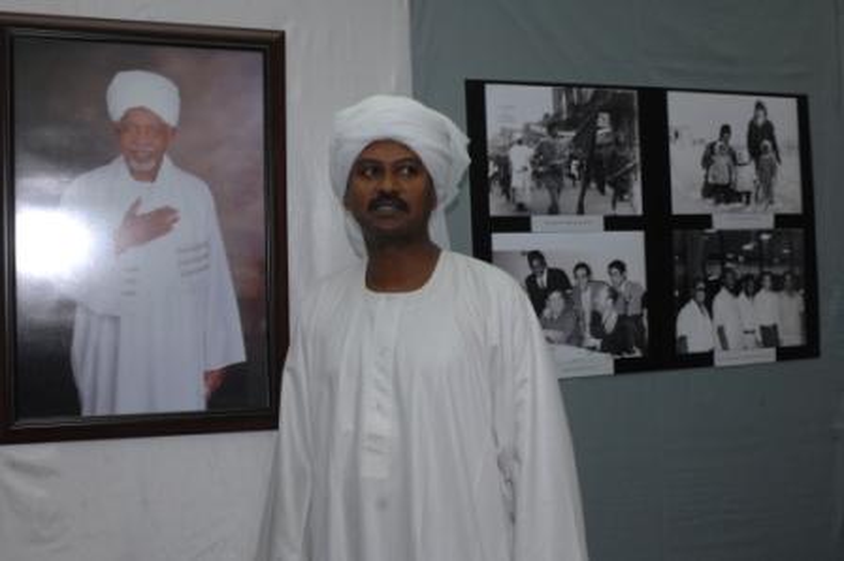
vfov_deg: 28.9
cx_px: 422
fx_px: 1089
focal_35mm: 46
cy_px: 280
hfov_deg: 42.4
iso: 800
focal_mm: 31
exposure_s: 1/60
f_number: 6.7
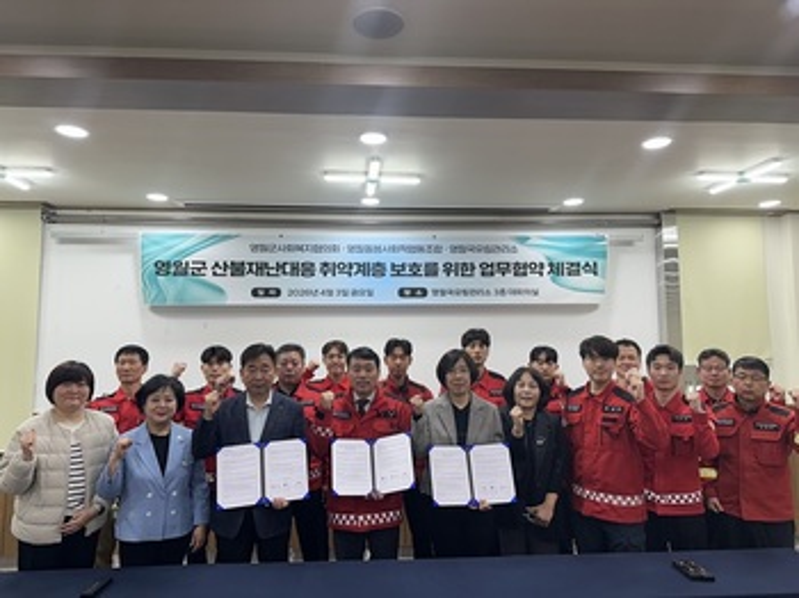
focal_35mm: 24
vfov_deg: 56.8
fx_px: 554
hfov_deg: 71.6
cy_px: 299
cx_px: 400
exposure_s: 1/120
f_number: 1.78
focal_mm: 6.86
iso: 80
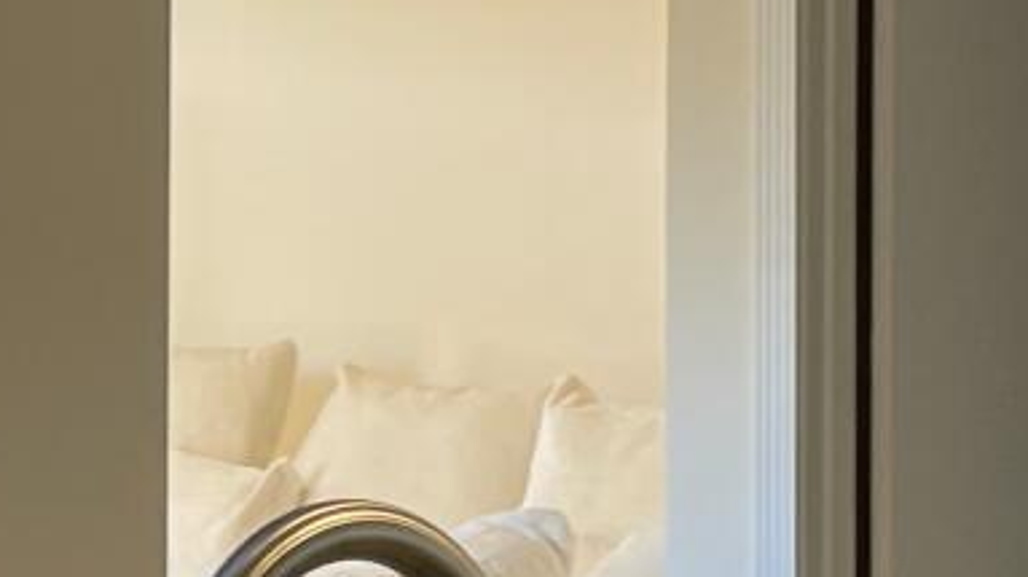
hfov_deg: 14.0
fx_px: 4032
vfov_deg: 8.1
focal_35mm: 148
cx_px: -298
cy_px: -64
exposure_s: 1/60
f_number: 1.6
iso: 64
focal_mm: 4.2
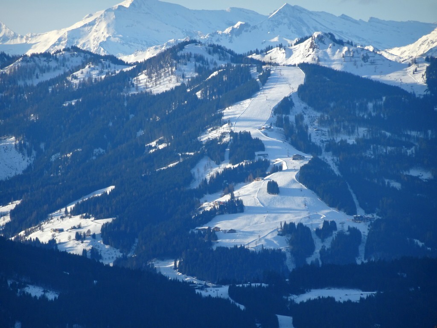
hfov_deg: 5.3
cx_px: 218
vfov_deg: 3.9
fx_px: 4759
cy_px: 164
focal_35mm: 377
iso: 80
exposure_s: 1/250
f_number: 6.3
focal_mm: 64.38
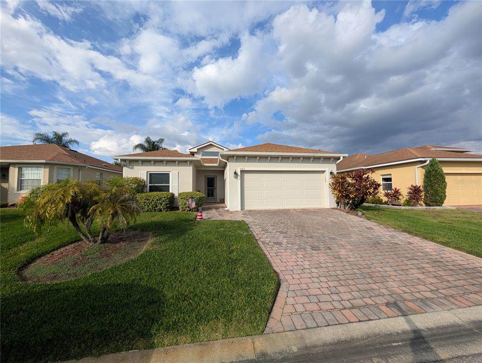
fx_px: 167
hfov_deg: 110.5
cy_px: 182
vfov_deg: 94.6
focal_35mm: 12
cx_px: 241
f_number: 1.7
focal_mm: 2.02
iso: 51
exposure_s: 1/2252
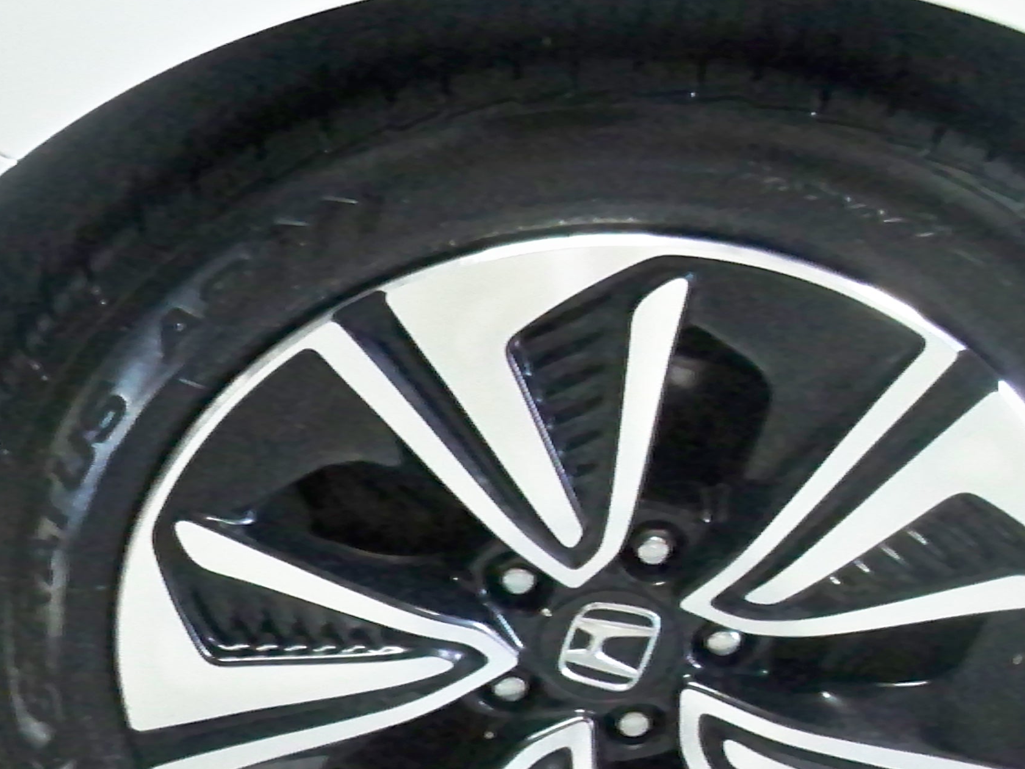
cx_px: 632
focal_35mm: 76
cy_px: 582
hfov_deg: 25.6
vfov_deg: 19.2
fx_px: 2250
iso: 2000
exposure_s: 1/60
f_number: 3.1
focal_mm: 6.3
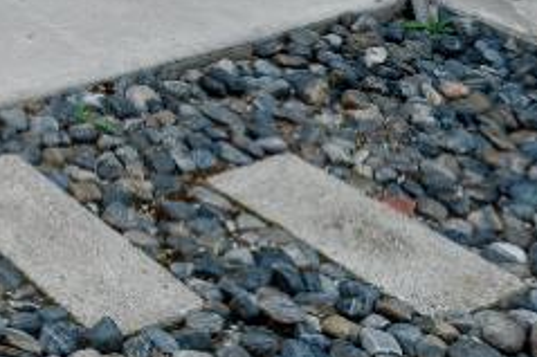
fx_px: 1312
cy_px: -510
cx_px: -440
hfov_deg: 18.1
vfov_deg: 12.2
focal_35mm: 88
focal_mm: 14
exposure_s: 1/50
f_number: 9
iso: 250
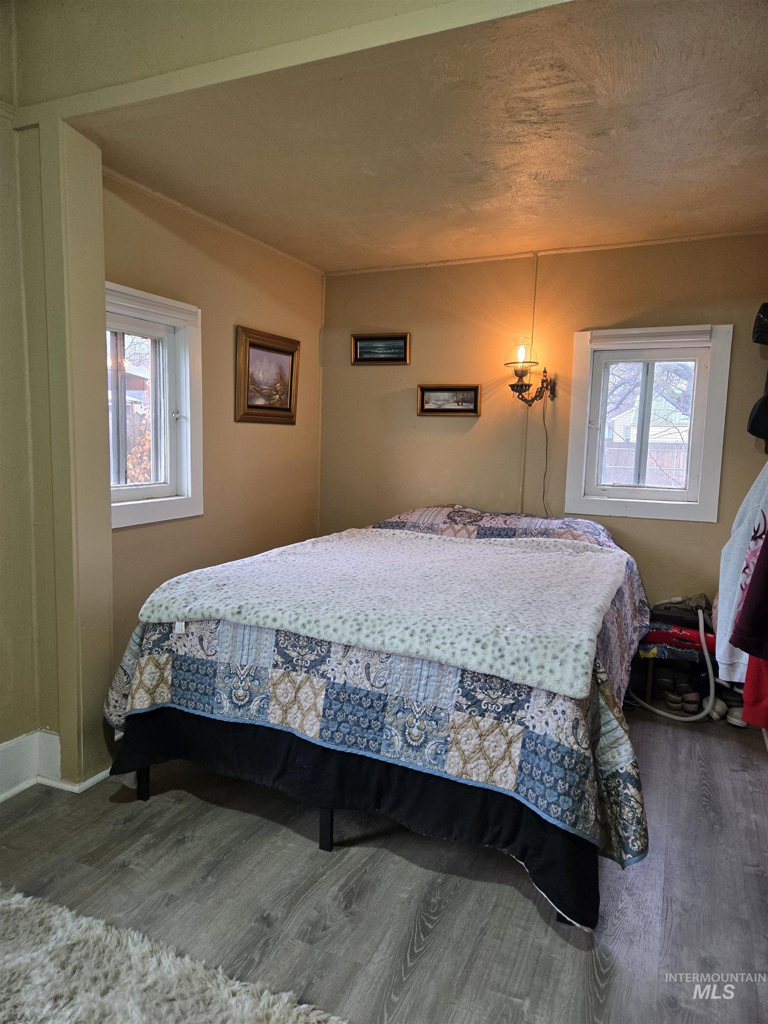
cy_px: 512
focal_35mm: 23
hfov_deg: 58.9
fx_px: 680
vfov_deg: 73.9
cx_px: 384
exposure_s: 1/120
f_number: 1.8
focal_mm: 5.4
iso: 250
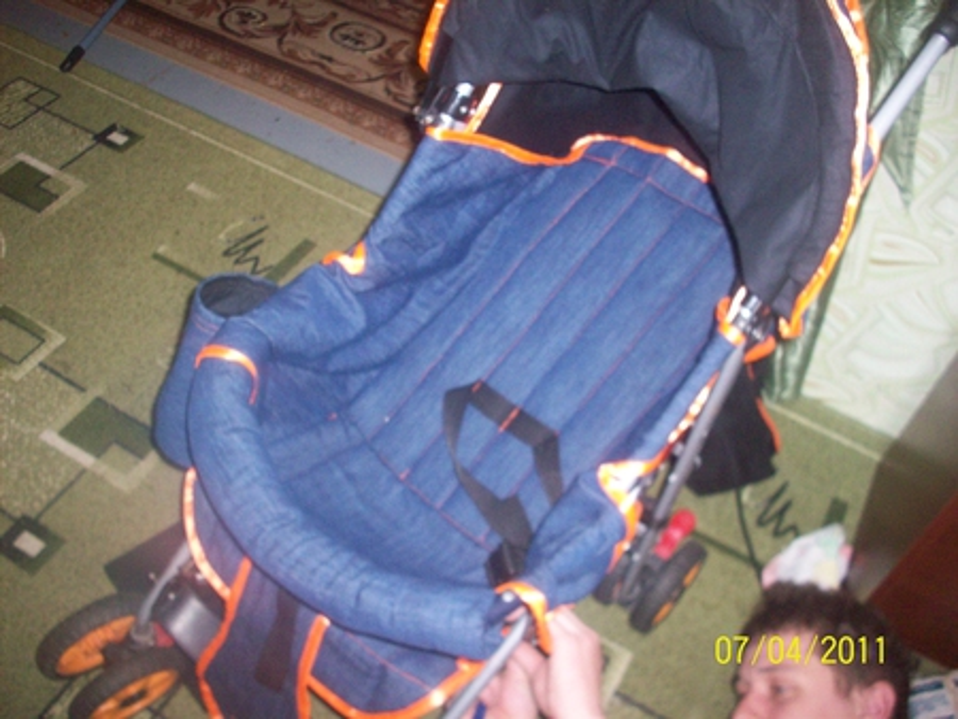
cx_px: 479
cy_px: 360
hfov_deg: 50.1
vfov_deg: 38.7
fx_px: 1025
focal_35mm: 37
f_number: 2.8
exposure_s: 1/64
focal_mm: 6.2
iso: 200
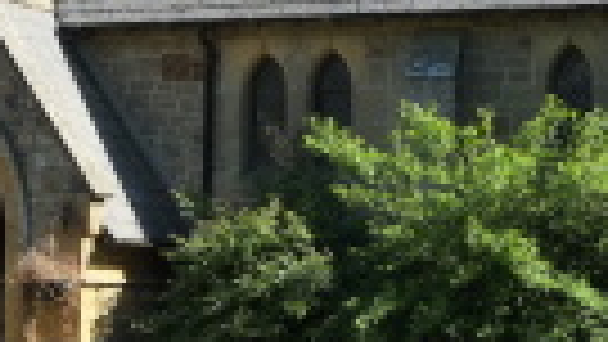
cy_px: 74
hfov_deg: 19.4
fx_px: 1758
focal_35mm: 109
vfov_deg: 11.1
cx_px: 509
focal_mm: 23
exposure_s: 1/450
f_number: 7.1
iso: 800
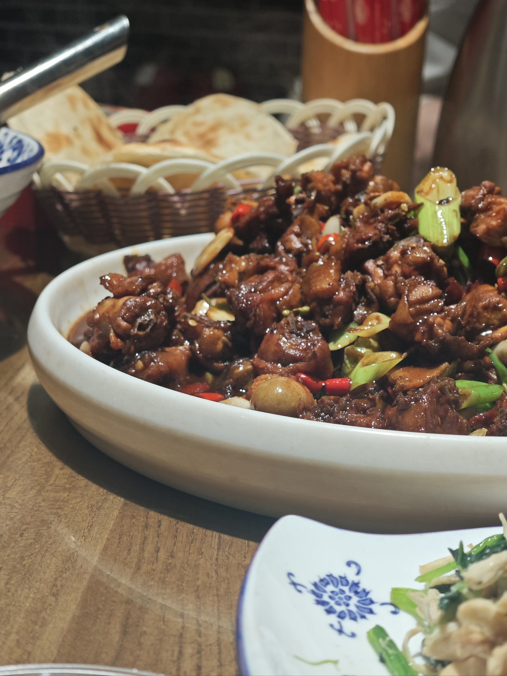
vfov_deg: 32.2
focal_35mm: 60
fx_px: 1172
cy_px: 338
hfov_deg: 24.4
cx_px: 254
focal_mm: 9
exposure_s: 1/100
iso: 250
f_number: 2
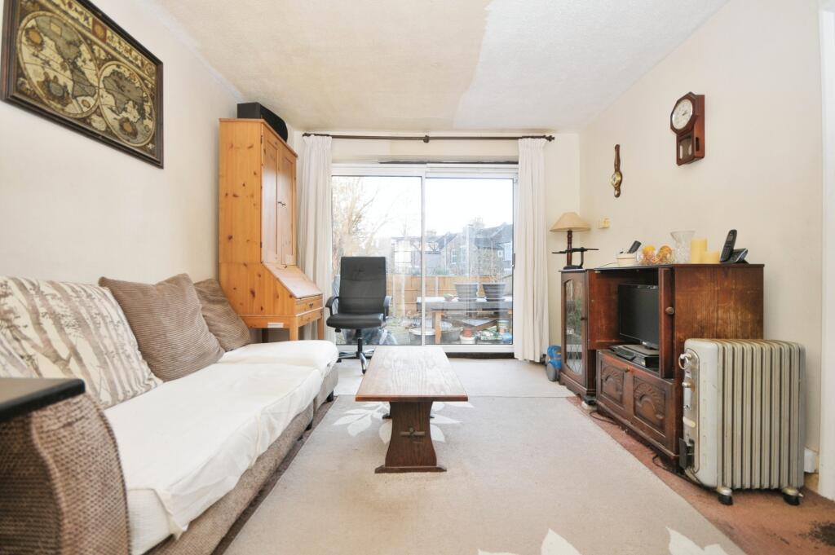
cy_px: 278
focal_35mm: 15
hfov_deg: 100.4
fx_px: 348
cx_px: 418
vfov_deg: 77.2
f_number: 5
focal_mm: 10
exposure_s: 1/60
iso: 200
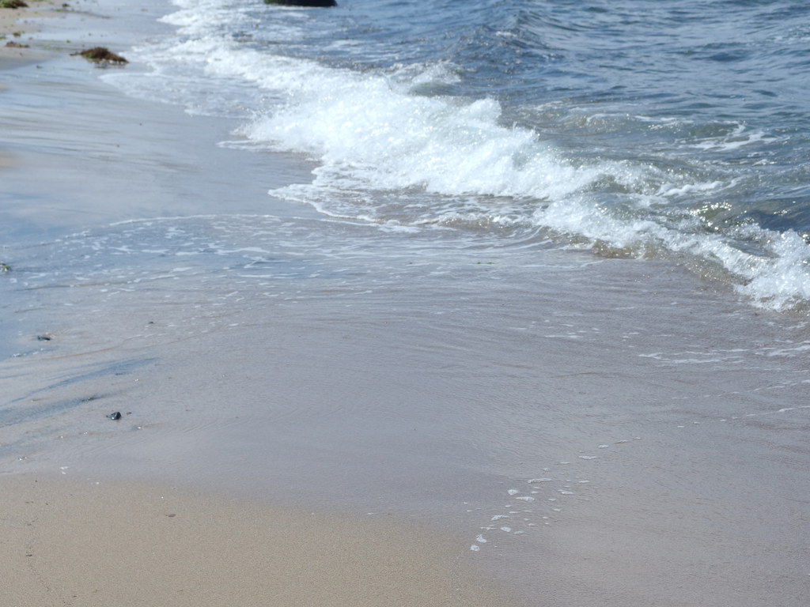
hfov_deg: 27.0
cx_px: 405
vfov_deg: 20.4
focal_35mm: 72
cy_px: 304
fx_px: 1685
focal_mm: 15.4
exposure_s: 1/800
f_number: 4
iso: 100
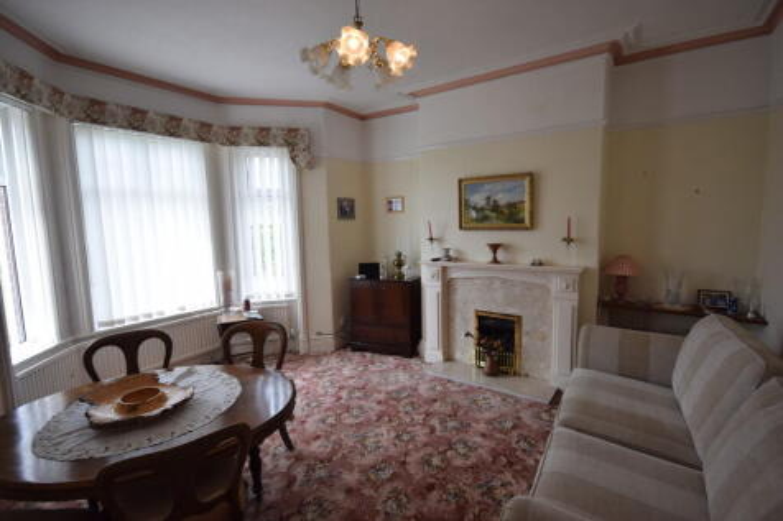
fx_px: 359
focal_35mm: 16
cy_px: 260
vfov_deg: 72.0
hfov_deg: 95.0
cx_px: 392
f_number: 6.3
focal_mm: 11
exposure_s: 1/160
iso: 400
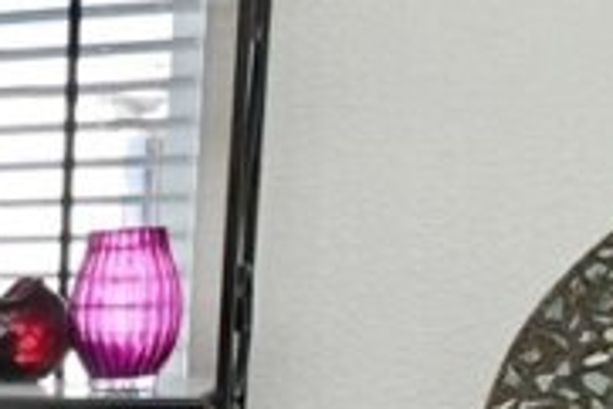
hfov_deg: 13.7
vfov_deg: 11.3
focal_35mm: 116
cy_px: 630
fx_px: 1977
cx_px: -762
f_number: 4.5
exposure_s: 1/250
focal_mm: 10
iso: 360
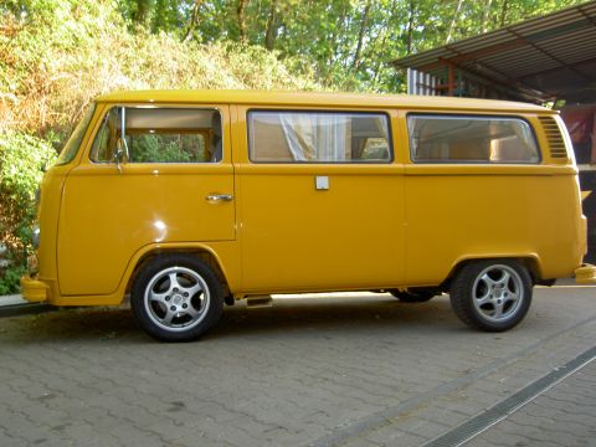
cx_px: 298
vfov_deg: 41.8
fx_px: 585
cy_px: 224
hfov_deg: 54.0
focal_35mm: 34
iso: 50
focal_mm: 5.6
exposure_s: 1/60
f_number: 2.8
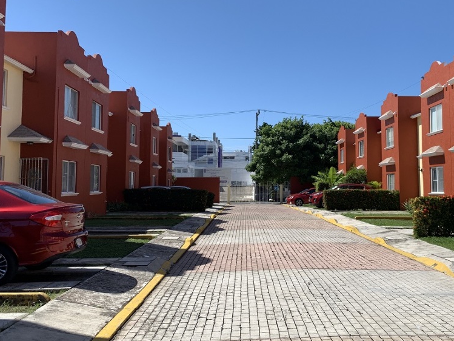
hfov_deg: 49.8
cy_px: 157
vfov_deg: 38.7
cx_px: 277
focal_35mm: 37
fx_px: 485
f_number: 1.8
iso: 25
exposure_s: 1/2833
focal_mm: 4.25
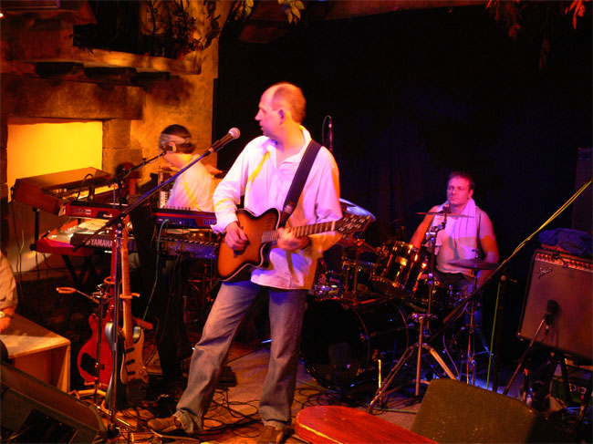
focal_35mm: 44
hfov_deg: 43.0
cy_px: 222
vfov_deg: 32.9
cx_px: 296
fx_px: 753
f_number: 3.2
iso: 200
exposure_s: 1/4
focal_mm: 9.3
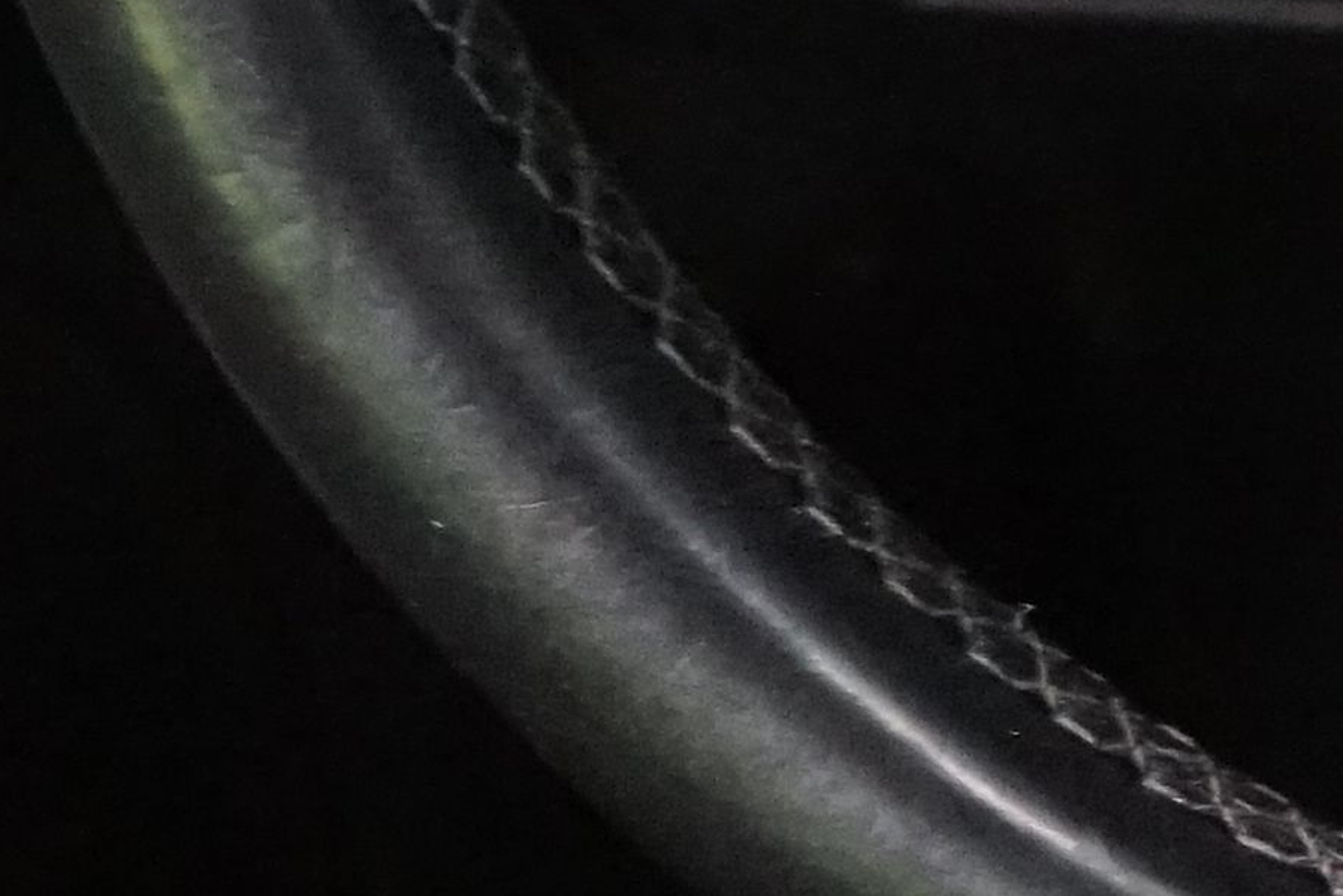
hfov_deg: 9.1
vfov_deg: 7.0
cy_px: -1065
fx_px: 6977
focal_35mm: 187
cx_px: 3882
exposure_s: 1/50
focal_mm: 28
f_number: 5
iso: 6400
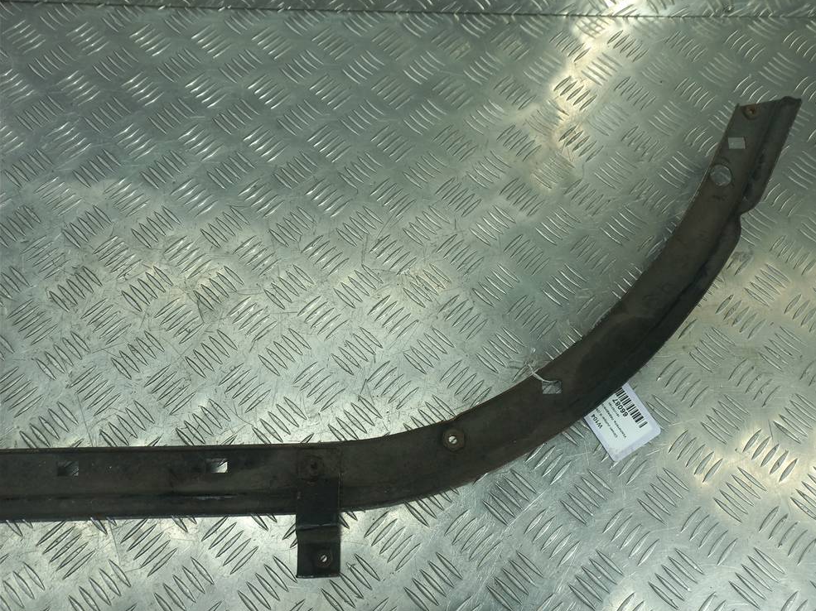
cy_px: 301
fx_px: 613
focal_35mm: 26
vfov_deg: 53.0
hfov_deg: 67.3
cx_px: 423
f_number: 1.8
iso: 40
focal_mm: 4.6
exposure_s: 1/50
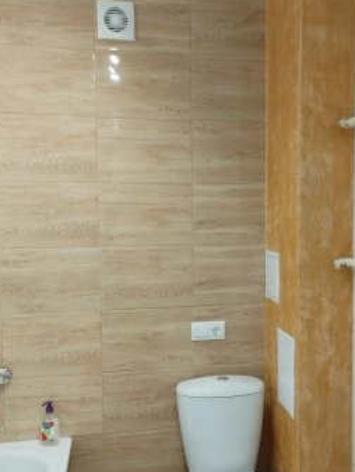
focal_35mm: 36
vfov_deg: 51.3
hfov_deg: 39.5
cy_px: 254
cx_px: 213
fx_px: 492
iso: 286
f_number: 1.8
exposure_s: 1/25
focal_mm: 4.25
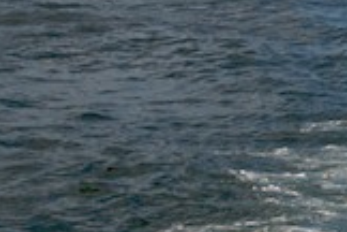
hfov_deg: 8.9
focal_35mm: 222
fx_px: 2140
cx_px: 623
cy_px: -168
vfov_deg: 6.1
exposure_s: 1/640
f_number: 13
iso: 320
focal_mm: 40
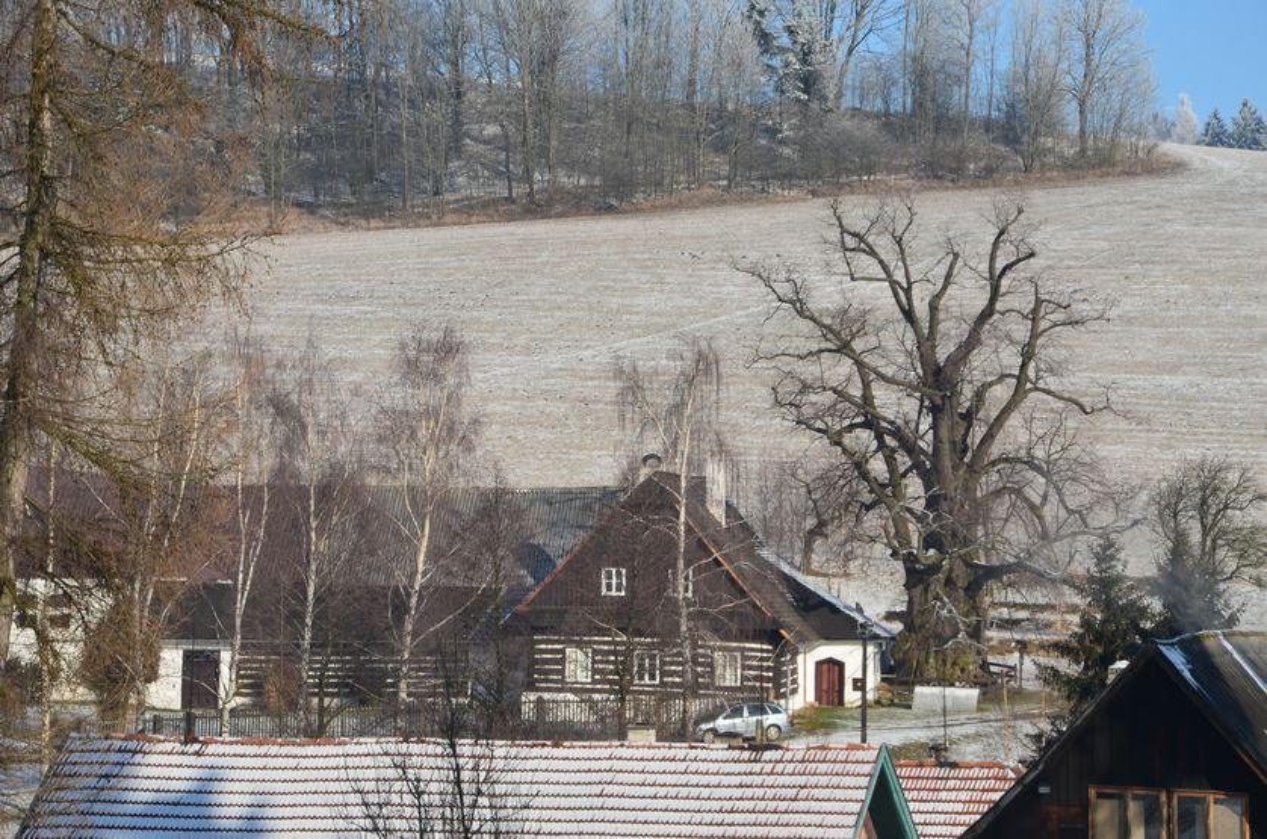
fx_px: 5532
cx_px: 634
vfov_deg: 8.7
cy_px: 420
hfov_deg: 13.1
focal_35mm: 158
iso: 100
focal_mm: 105
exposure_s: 1/160
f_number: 11
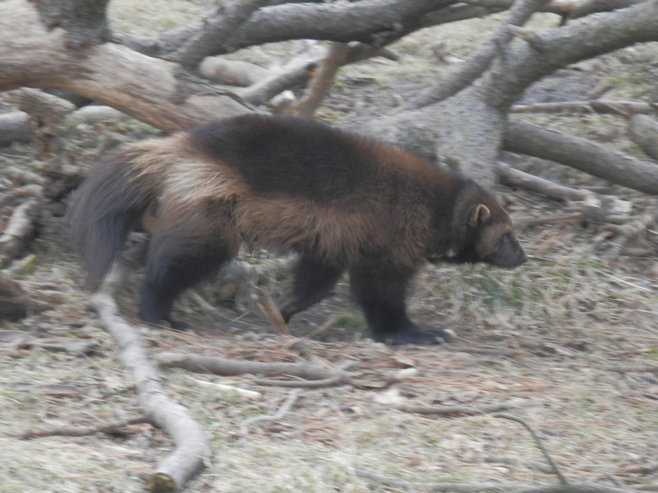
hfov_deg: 6.0
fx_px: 6329
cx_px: 329
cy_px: 246
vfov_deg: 4.5
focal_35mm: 333
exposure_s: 1/60
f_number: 6.7
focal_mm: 59.3
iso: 200
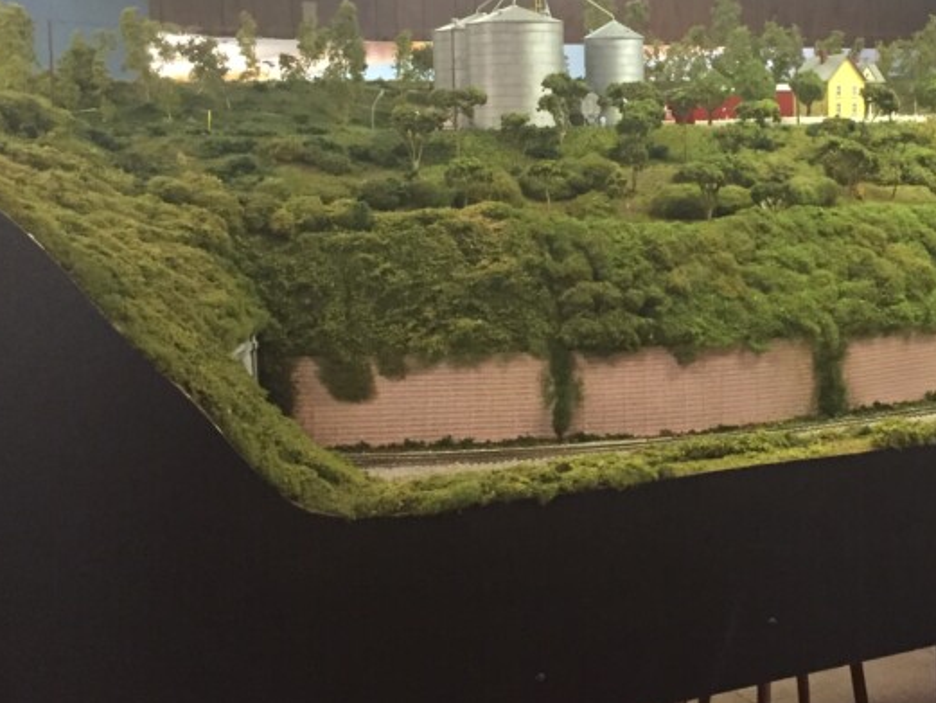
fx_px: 1542
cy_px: 252
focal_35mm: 57
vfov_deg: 25.6
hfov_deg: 33.3
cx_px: 665
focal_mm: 4.15
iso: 250
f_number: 2.2
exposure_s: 1/30
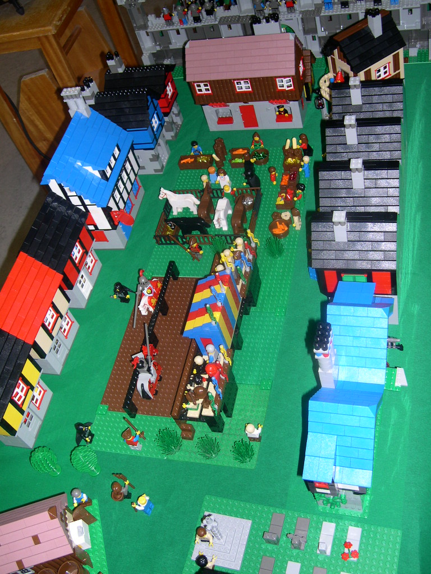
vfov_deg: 49.0
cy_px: 287
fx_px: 631
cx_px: 216
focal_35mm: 38
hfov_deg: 37.7
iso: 100
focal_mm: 8
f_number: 2.8
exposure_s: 1/60
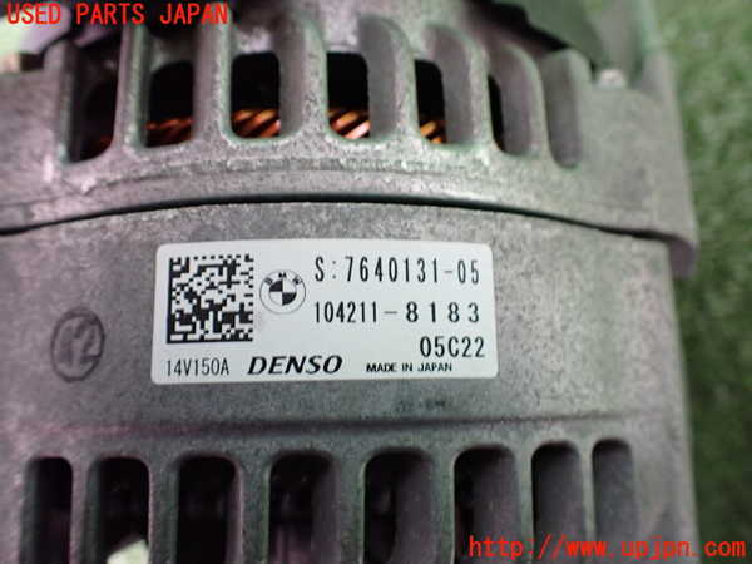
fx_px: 608
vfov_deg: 49.7
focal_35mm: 28
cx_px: 376
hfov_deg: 63.4
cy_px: 282
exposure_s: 1/30
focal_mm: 5.05
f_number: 2.2
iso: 640
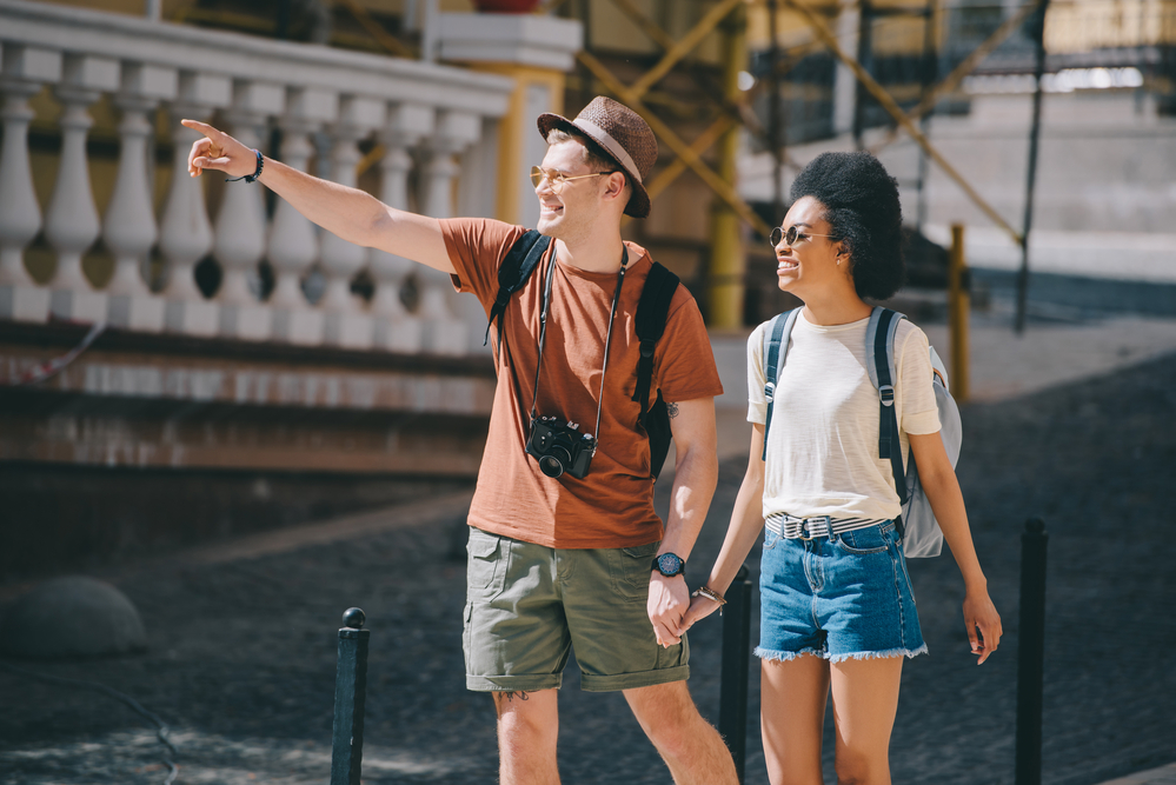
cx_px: 588
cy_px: 392
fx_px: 6536
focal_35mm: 200
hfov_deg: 10.3
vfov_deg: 6.9
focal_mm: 200
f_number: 3.5
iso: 100
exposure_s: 1/640
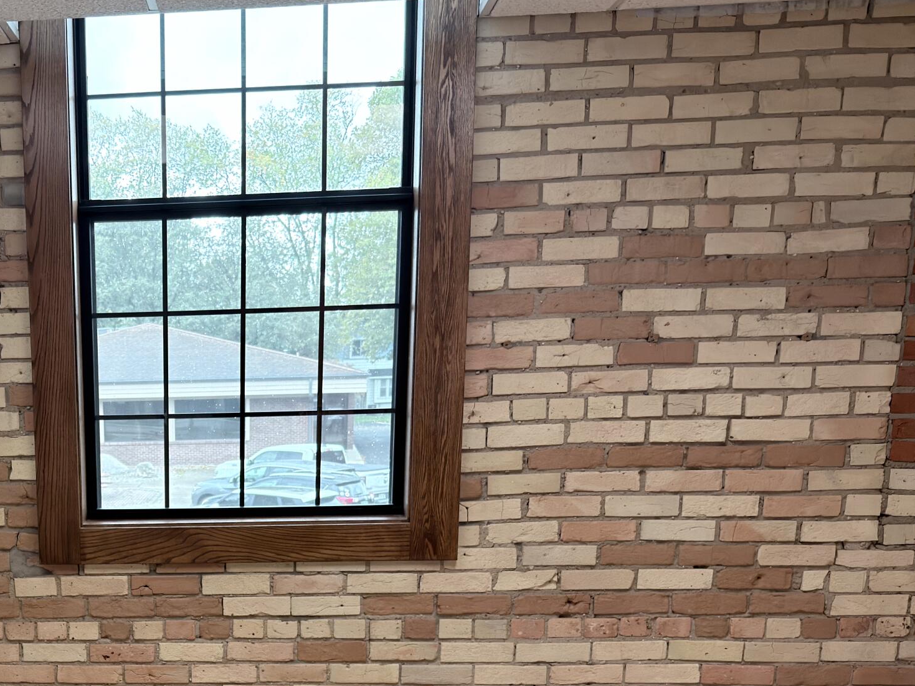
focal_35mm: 49
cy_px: 658
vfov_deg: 28.2
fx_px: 1295
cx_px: 124
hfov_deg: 36.9
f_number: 1.78
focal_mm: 6.76
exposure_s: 1/128
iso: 160
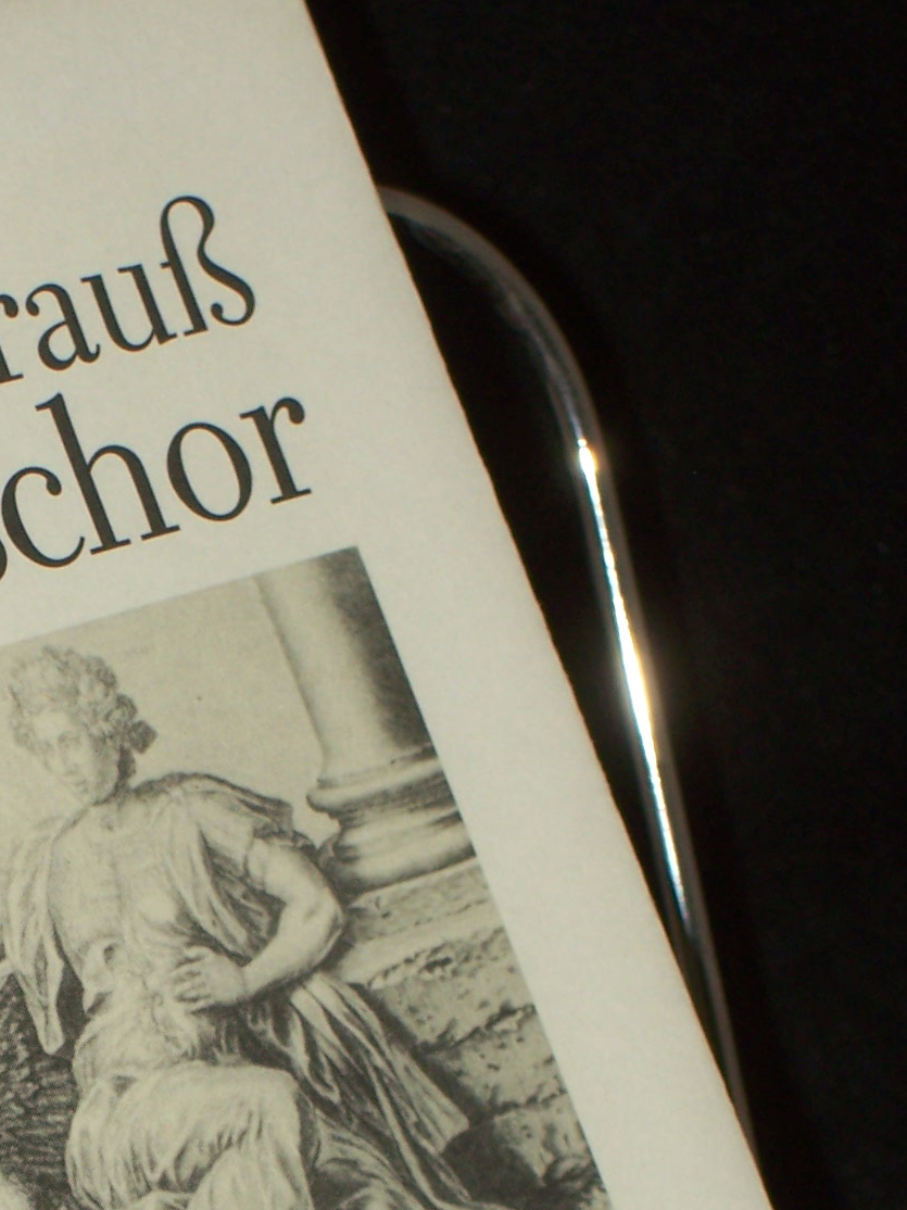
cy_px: 1113
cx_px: 12
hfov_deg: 7.0
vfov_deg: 9.3
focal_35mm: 211
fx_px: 7374
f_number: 4.6
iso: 80
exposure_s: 1/100
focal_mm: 16.8
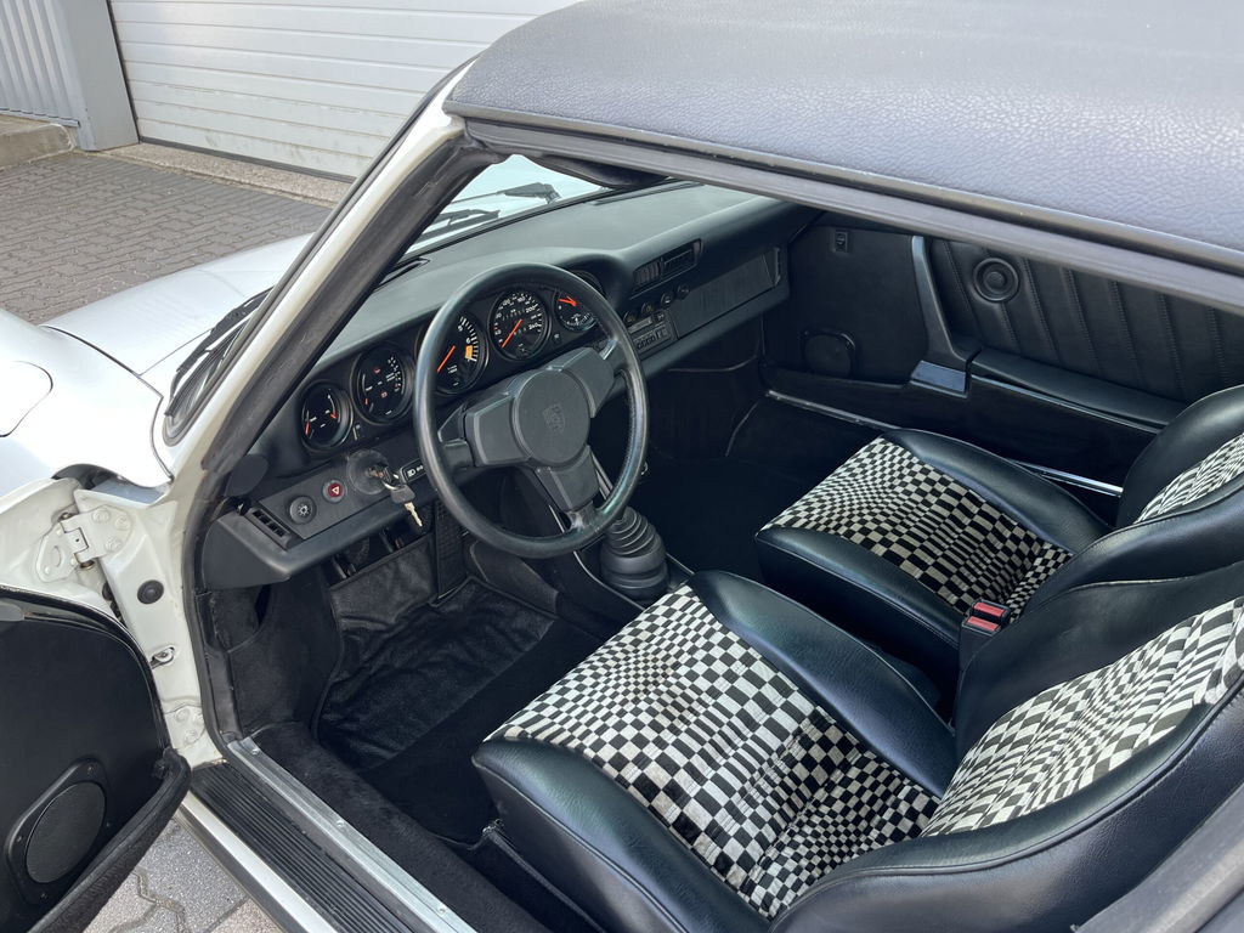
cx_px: 622
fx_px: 934
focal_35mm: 26
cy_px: 466
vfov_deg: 53.1
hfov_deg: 67.3
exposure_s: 1/148
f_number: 1.6
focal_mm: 5.1
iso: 50
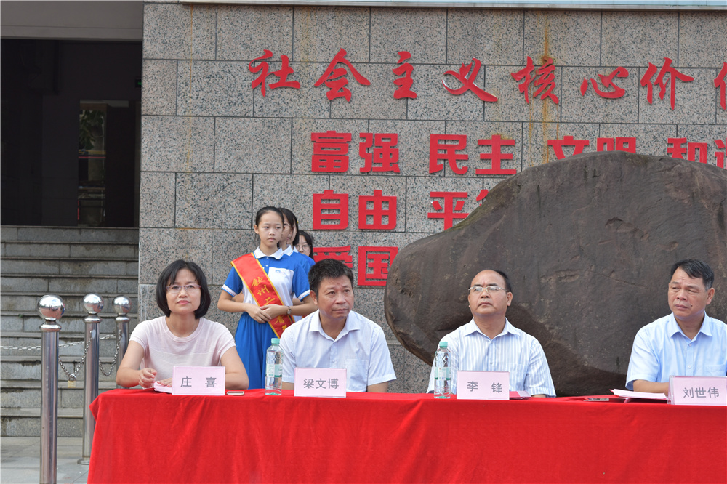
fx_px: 1665
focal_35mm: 82
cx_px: 364
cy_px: 242
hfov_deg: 24.6
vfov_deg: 16.5
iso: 200
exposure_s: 1/160
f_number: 5.6
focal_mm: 55
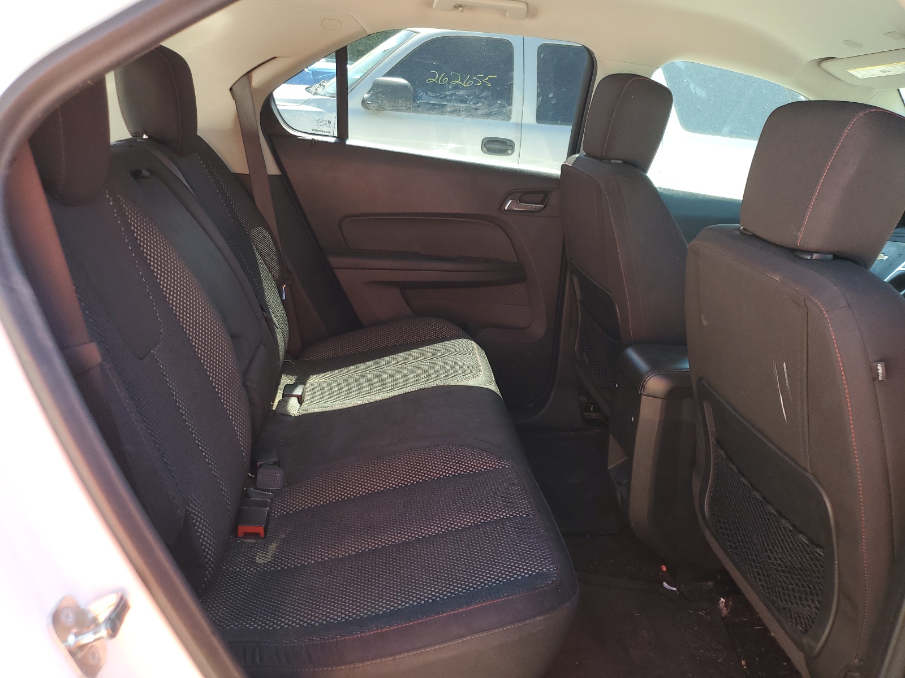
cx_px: 452
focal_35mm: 26
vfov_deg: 53.1
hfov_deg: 67.3
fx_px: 680
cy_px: 339
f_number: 1.5
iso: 50
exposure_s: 1/156
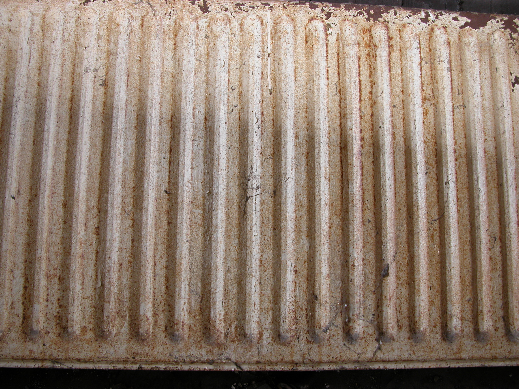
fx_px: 525
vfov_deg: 40.7
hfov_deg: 52.6
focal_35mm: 35
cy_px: 194
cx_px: 260
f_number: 2.8
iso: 100
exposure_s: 1/41.3
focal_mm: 8.9
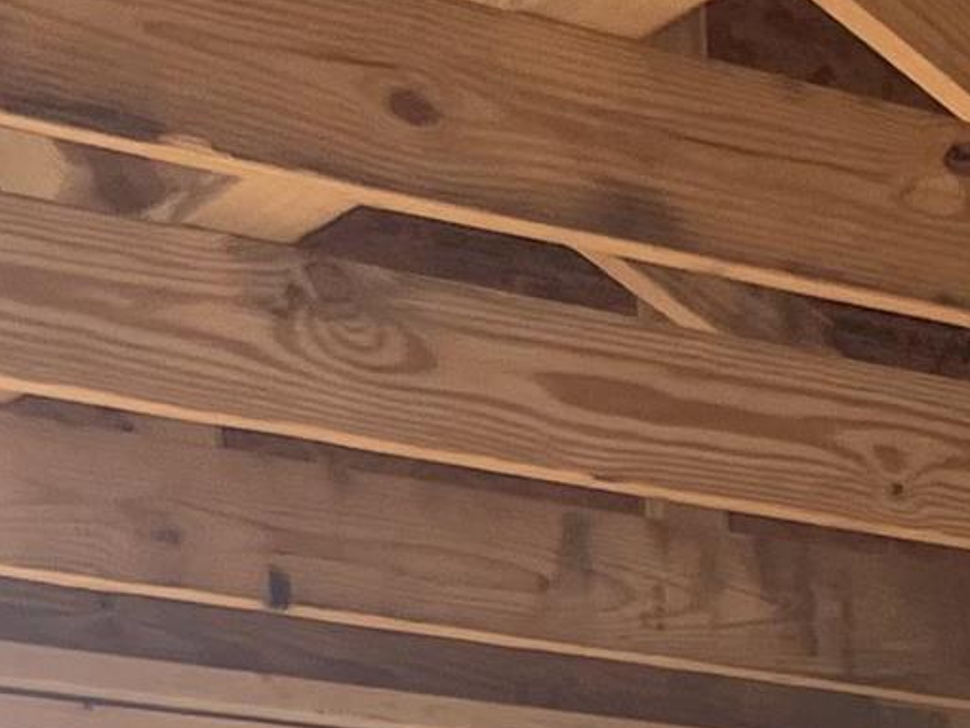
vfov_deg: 8.5
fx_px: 4400
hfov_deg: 11.6
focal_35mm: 157
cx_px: 1767
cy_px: 1883
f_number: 1.6
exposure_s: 1/240
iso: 40
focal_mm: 5.1
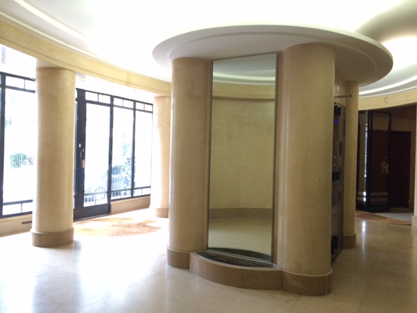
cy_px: 156
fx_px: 349
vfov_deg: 48.2
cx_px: 208
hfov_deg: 61.7
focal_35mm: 29
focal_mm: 4.15
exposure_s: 1/33
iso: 200
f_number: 2.2
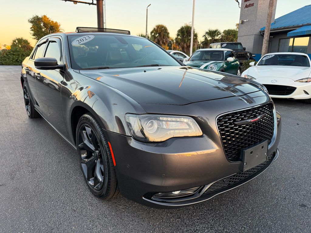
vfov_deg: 56.8
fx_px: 216
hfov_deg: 71.6
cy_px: 116
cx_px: 156
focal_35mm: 24
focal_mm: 6.76
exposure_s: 1/239
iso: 125
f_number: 1.78
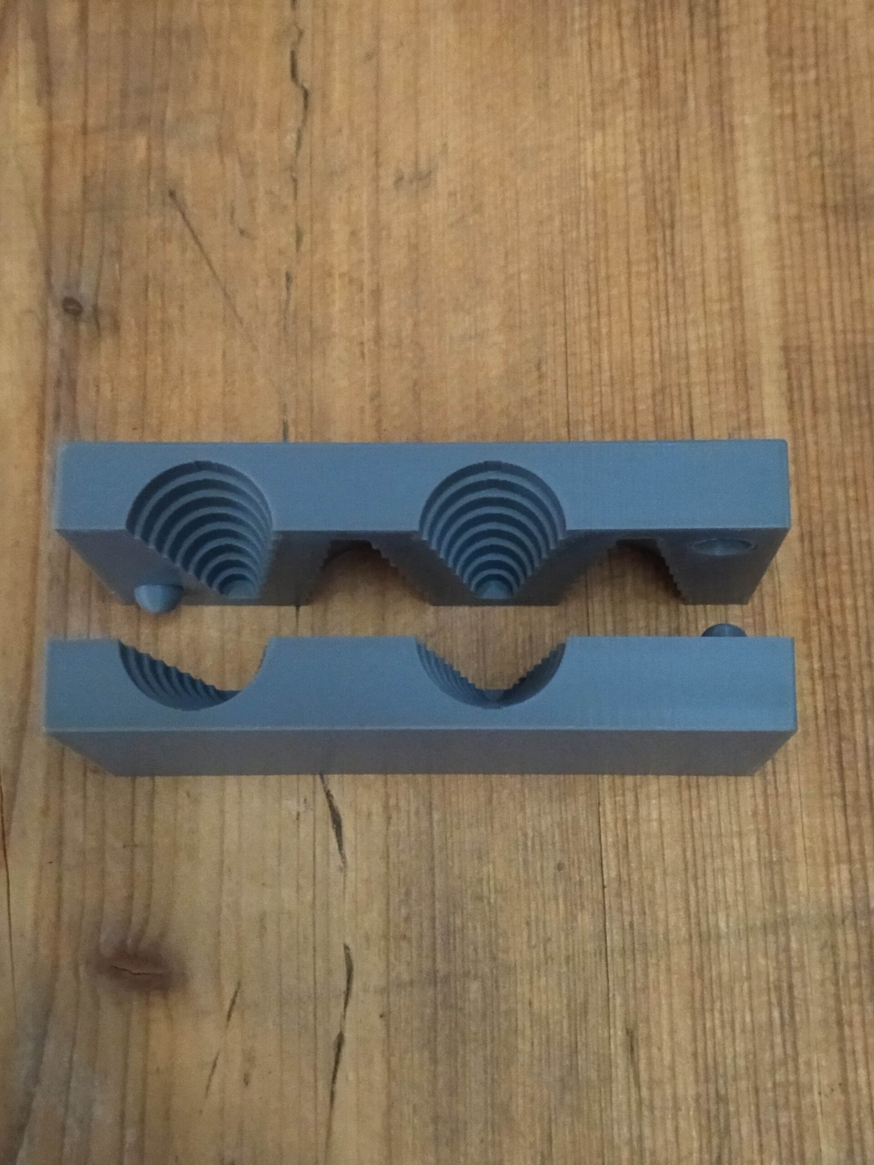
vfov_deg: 65.3
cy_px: 582
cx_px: 437
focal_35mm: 27
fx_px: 909
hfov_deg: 51.4
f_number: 1.79
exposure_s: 1/17
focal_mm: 4.74
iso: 3088
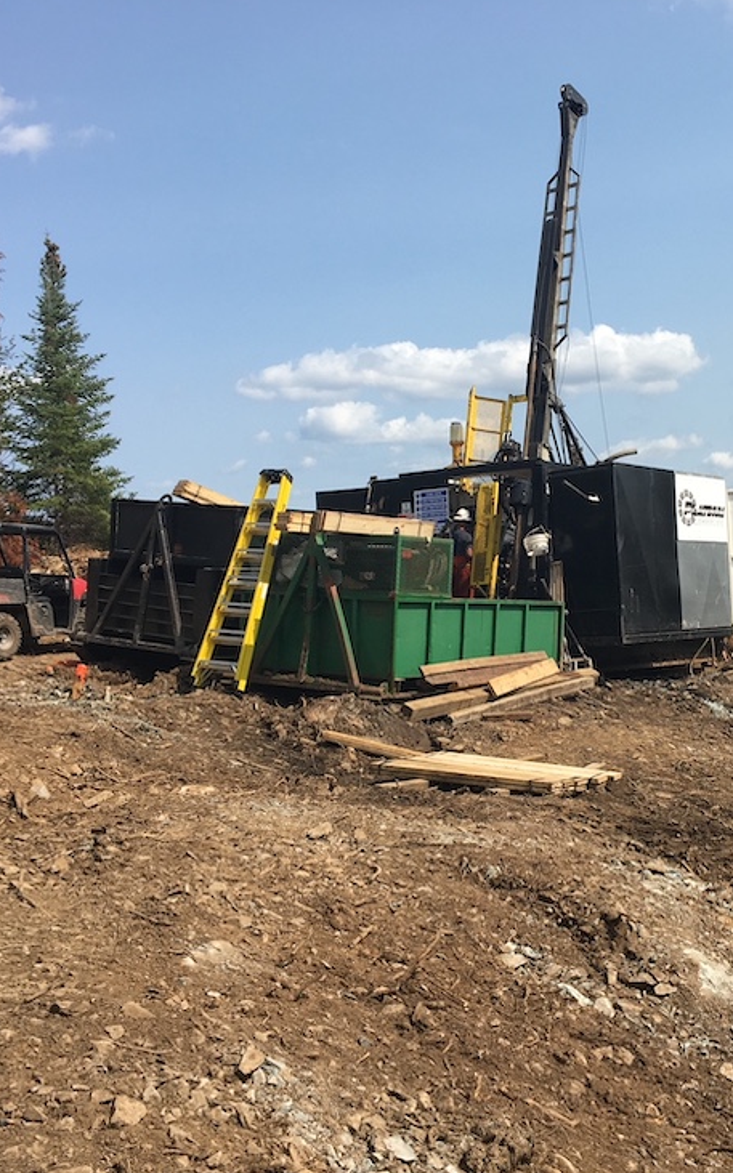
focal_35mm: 42
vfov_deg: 47.2
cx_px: 515
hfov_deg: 30.2
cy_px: 586
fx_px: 1343
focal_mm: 4.15
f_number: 2.2
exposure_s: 1/1637
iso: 25
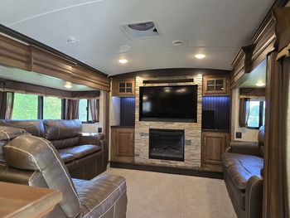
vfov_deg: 58.9
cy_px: 109
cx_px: 145
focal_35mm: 23
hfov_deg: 73.9
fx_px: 193
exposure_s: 1/120
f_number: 1.7
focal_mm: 6.3
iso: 400
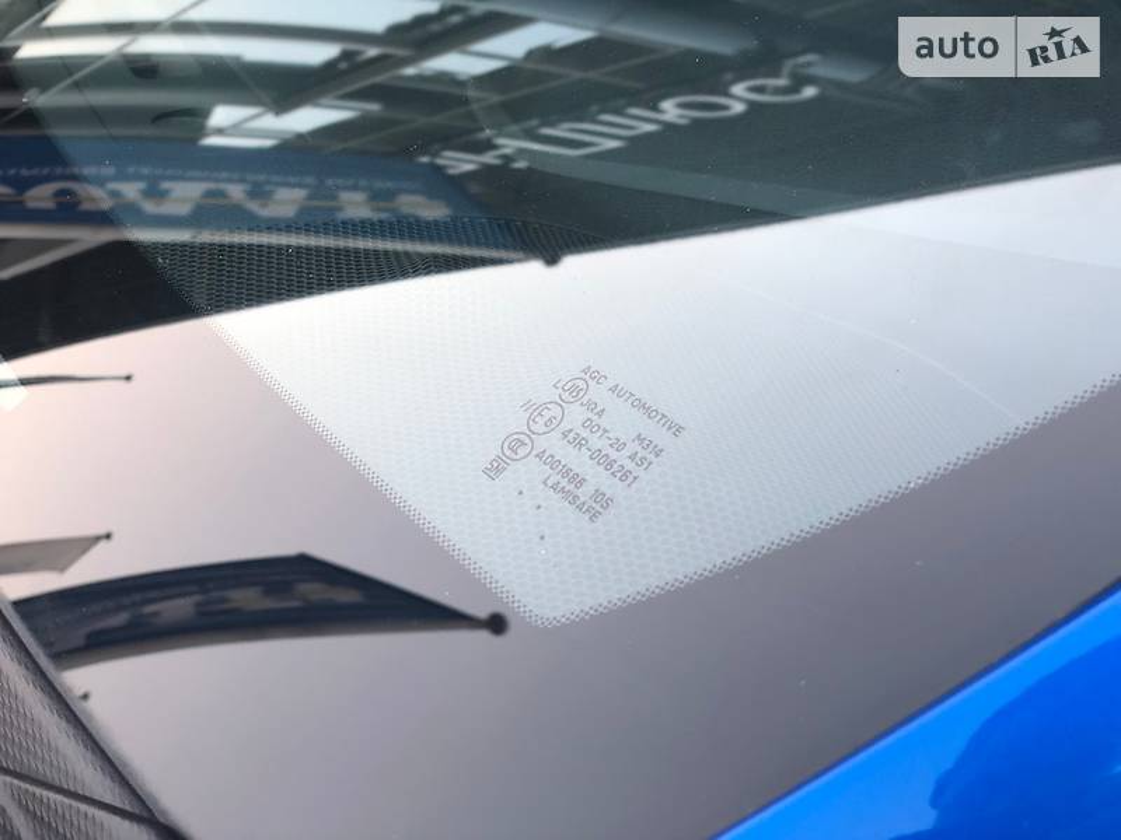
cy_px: 420
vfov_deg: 28.0
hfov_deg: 36.8
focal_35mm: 52
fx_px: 1684
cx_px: 560
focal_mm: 6
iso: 25
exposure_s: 1/50
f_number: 2.4
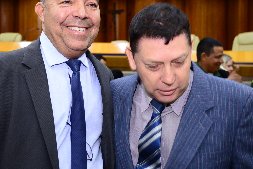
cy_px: 94
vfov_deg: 22.3
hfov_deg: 32.8
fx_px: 429
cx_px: 105
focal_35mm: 61
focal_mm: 35
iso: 1600
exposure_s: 1/60
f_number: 4
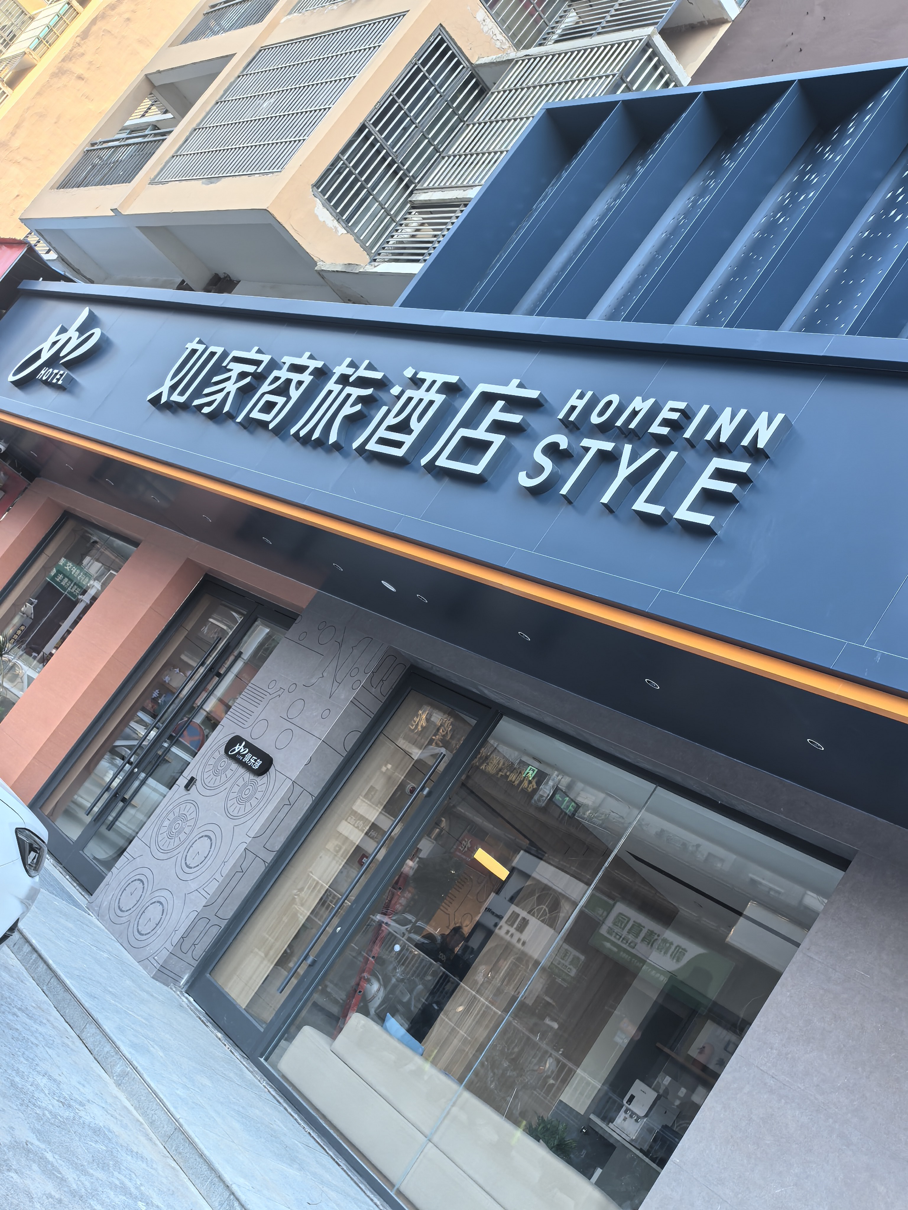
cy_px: 605
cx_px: 454
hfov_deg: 36.8
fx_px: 1364
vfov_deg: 47.9
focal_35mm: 39
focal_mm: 6.98
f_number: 4
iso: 50
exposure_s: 1/117
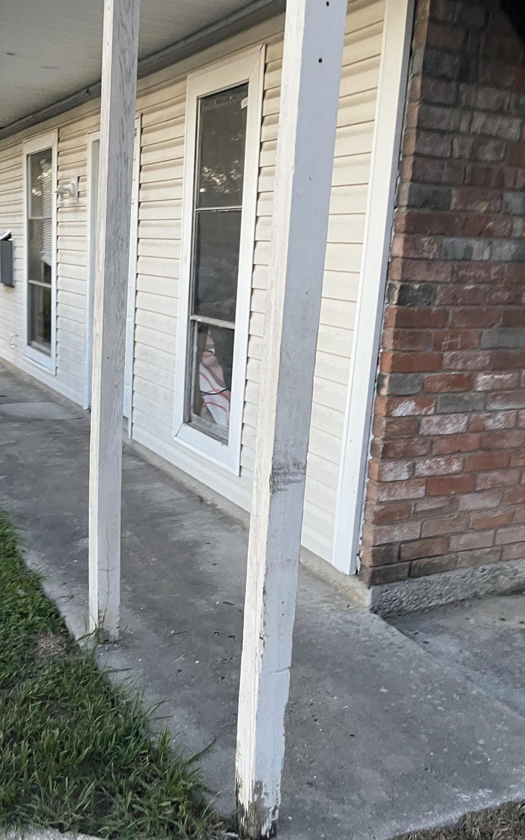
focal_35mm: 34
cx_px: 191
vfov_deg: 56.7
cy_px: 437
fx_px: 779
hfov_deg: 37.0
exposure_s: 1/60
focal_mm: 5.1
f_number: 1.6
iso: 500
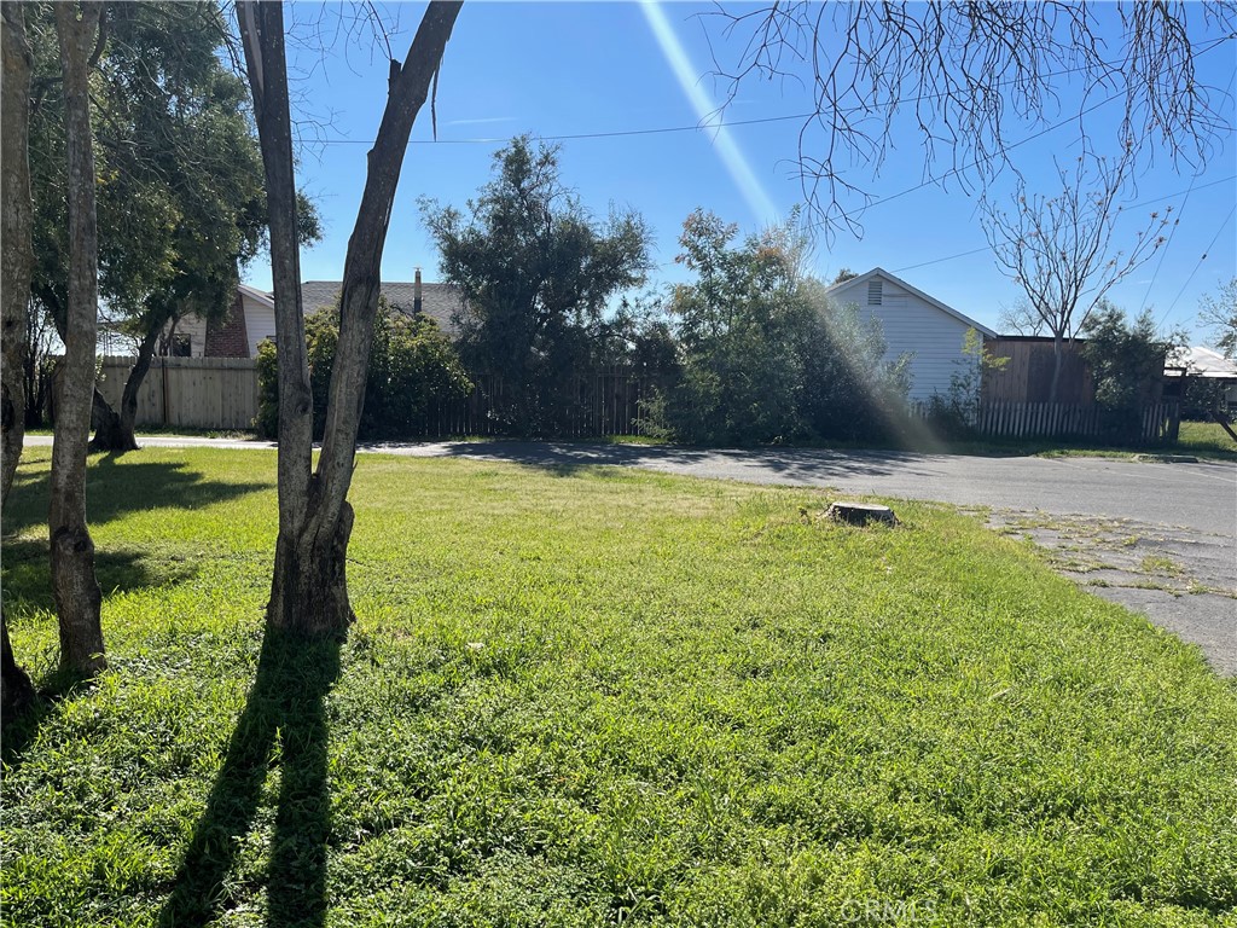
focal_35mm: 26
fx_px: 929
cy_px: 464
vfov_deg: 53.1
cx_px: 618
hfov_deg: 67.3
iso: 32
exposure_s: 1/4049
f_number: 1.6
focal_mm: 5.1
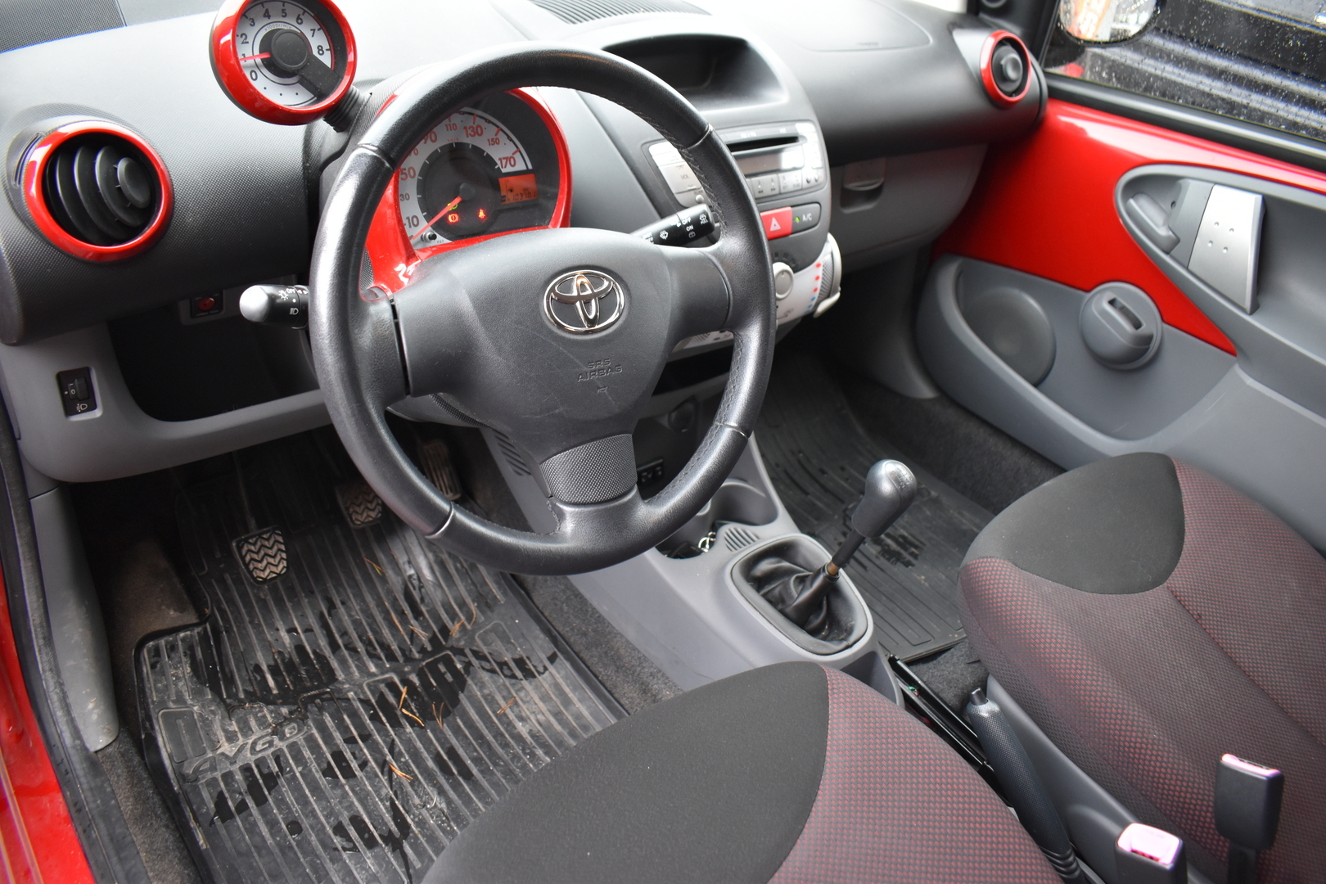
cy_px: 442
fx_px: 994
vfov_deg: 47.9
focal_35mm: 27
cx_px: 663
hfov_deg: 67.4
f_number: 3.5
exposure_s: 1/60
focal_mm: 18
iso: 900
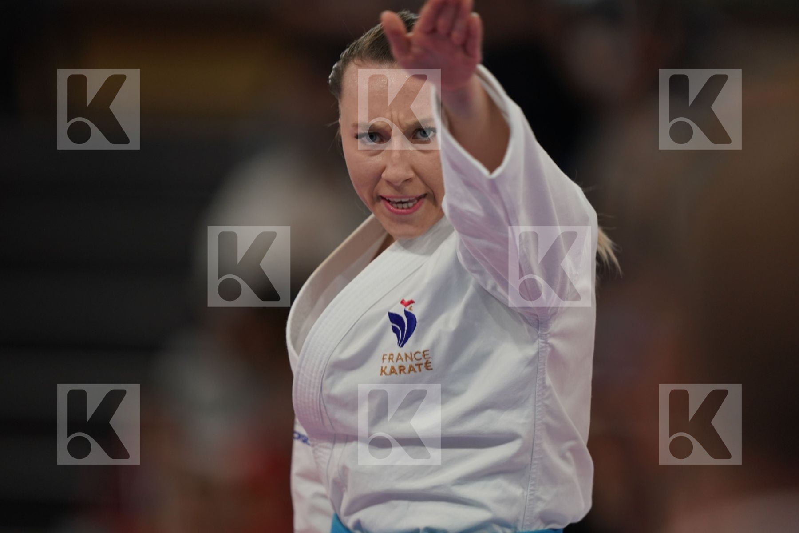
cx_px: 400
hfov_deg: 5.2
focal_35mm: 400
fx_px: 8877
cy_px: 266
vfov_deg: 3.4
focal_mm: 400
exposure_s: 1/500
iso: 800
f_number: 2.8
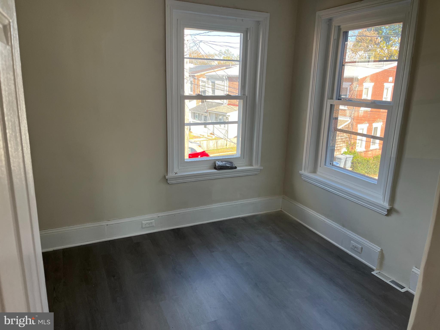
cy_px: 165
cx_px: 220
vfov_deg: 53.1
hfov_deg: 67.3
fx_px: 330
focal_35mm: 26
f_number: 1.6
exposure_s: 1/132
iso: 64
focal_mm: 5.1
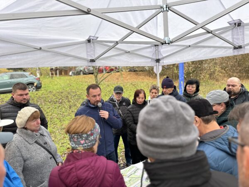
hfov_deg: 71.6
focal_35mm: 24
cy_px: 94
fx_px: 173
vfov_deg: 56.8
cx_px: 124
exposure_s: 1/304
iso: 80
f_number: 1.78
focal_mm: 6.86
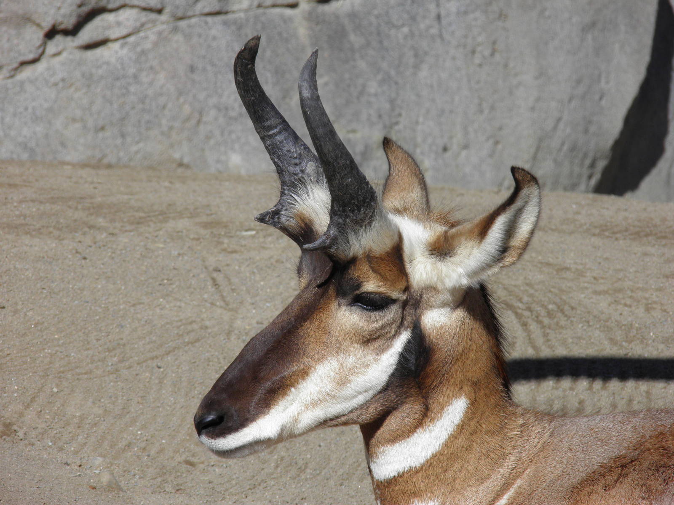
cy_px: 252
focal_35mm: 415
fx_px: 8080
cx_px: 337
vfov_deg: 3.6
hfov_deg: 4.8
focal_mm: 74.5
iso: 50
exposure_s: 1/400
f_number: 5.7
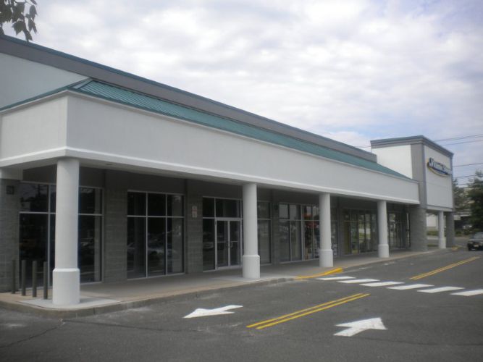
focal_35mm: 35
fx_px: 488
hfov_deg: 52.6
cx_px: 242
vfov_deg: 40.7
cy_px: 181
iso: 80
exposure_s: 1/654
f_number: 4.6
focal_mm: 6.3
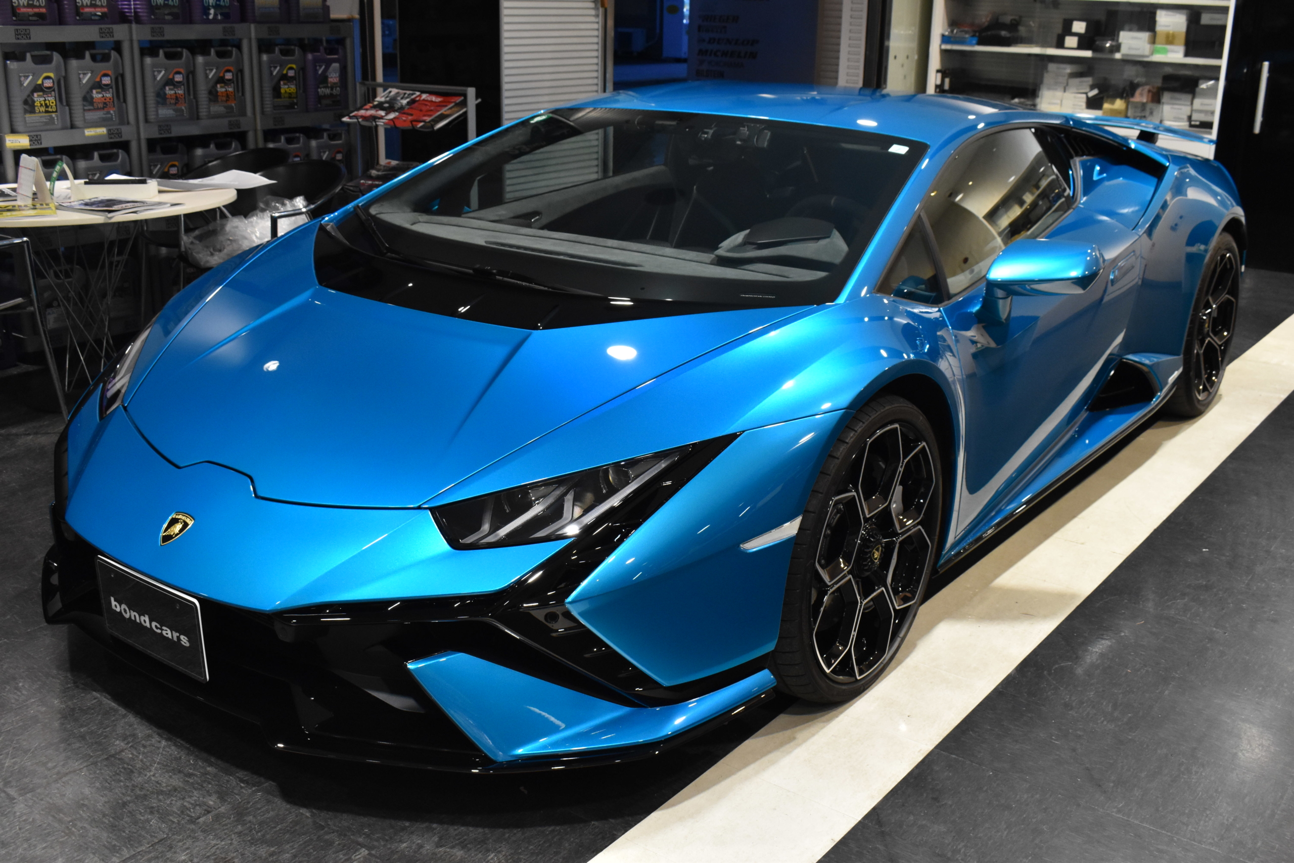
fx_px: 1294
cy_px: 432
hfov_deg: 53.1
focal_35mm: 36
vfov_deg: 36.9
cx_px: 647
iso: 1800
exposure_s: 1/40
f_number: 8
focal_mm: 24
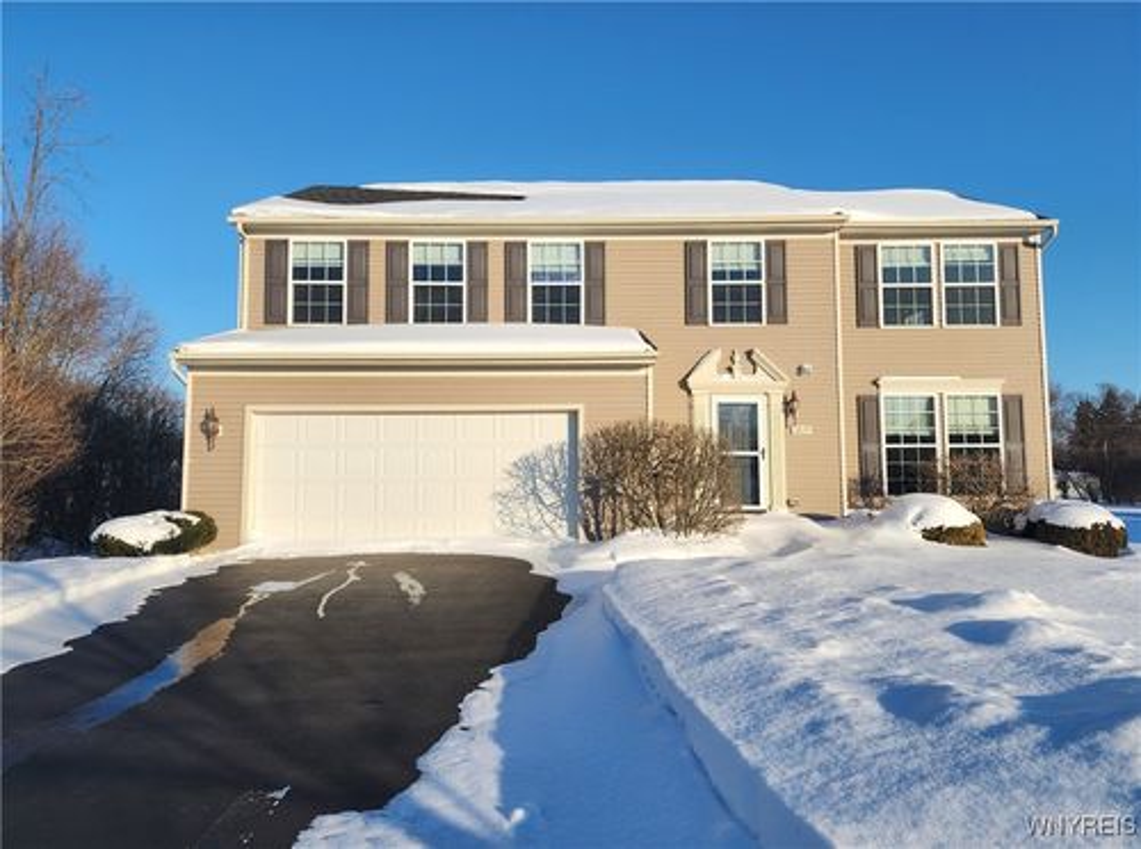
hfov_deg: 74.1
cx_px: 570
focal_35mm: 23
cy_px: 424
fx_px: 756
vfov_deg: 58.6
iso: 12
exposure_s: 1/909
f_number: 1.8
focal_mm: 6.4
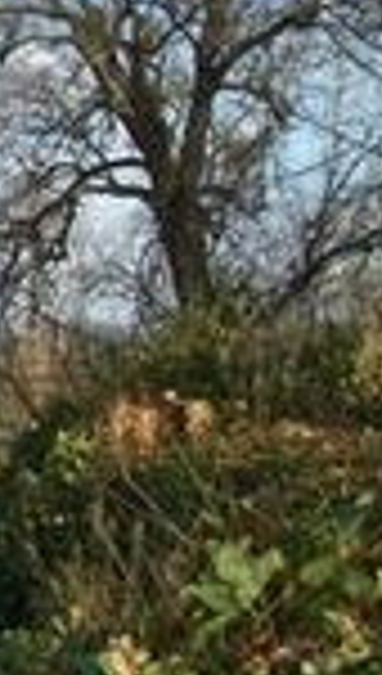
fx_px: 2489
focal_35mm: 139
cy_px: 513
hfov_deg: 7.8
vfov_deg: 15.3
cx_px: -670
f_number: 2.9
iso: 80
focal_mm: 5.7
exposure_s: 1/640
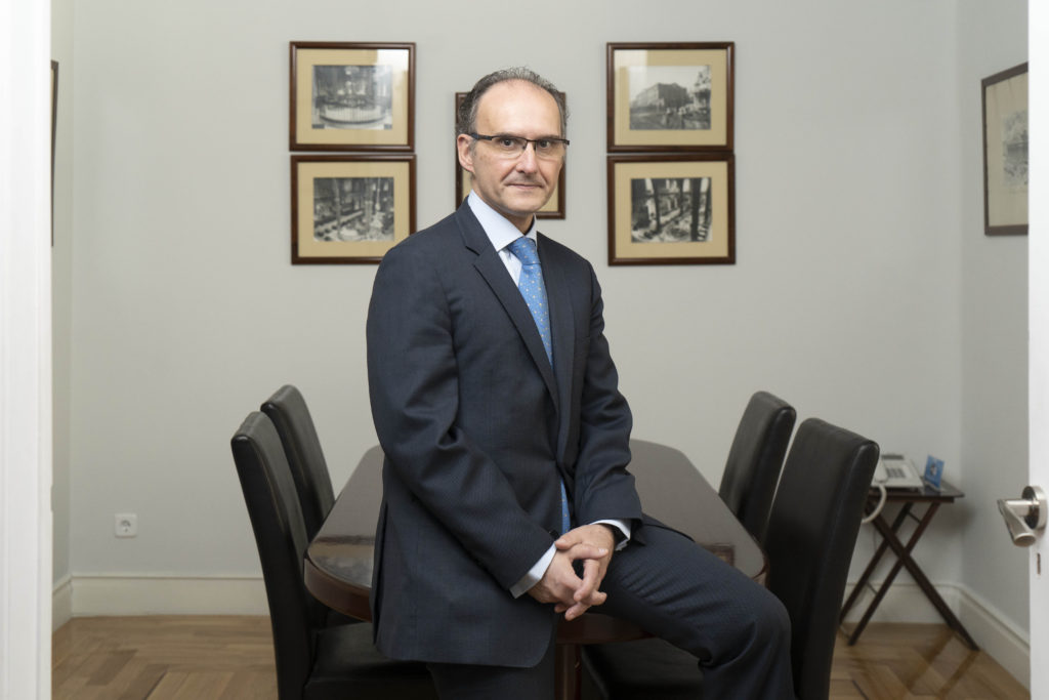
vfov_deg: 30.5
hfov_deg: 44.5
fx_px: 1282
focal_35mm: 44
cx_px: 524
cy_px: 350
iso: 1600
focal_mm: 44
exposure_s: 1/125
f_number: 4.5
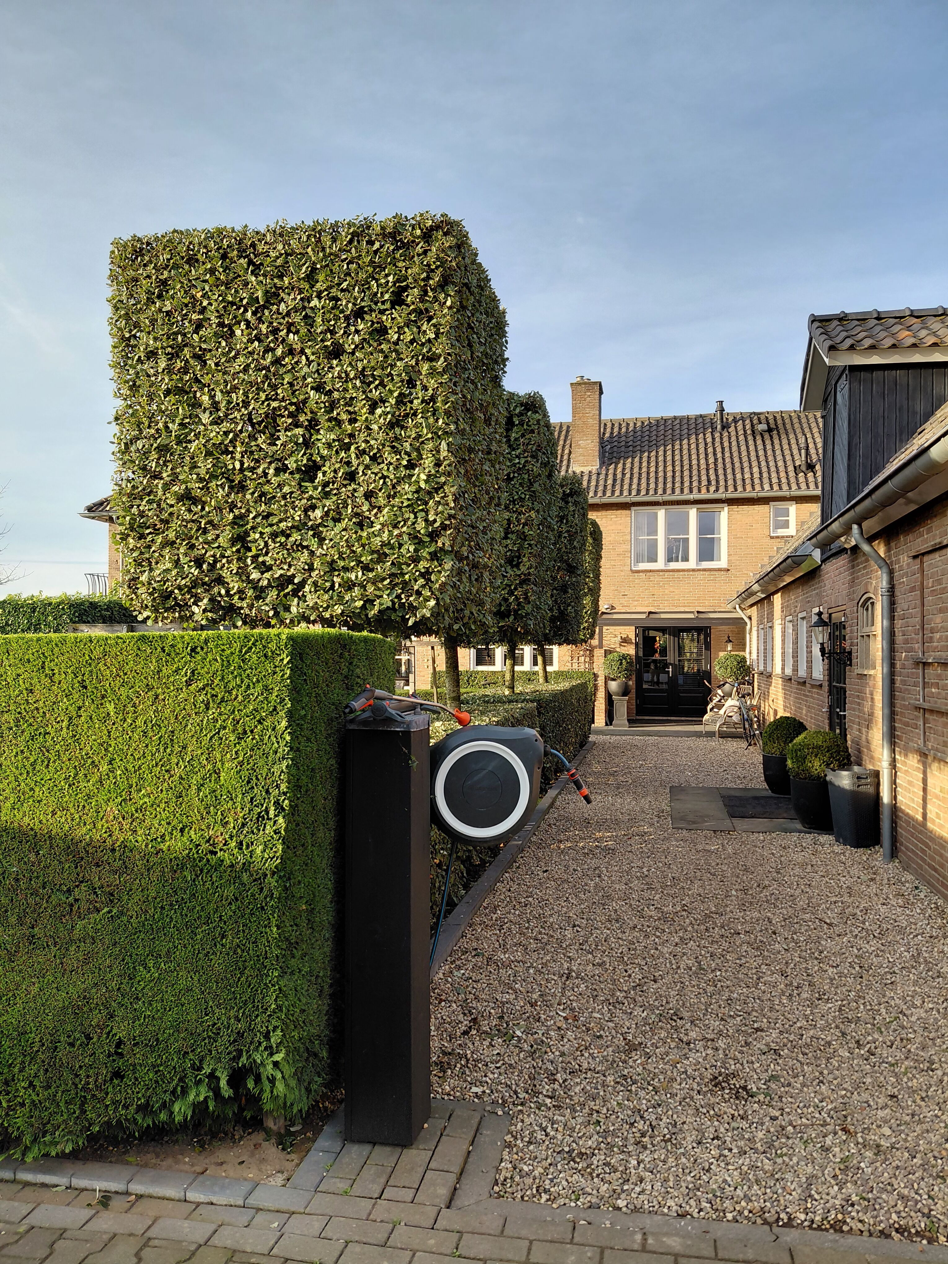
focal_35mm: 25
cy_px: 632
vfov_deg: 69.4
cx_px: 474
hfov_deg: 54.9
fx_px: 913
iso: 50
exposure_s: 1/506
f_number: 1.8
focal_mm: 4.69
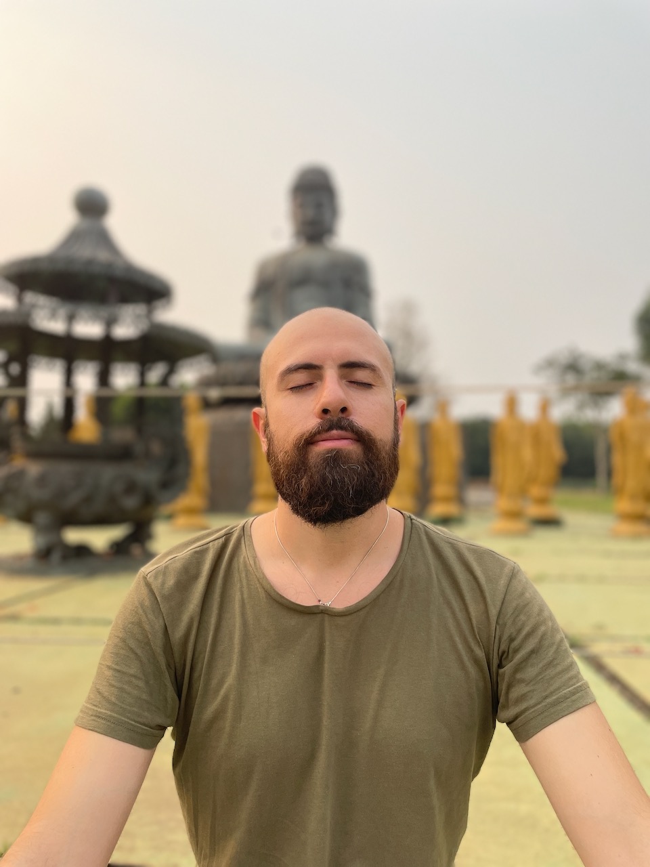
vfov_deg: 67.3
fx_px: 651
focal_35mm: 26
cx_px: 325
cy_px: 434
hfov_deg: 53.1
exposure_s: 1/2564
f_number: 1.6
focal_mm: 4.2
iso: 50
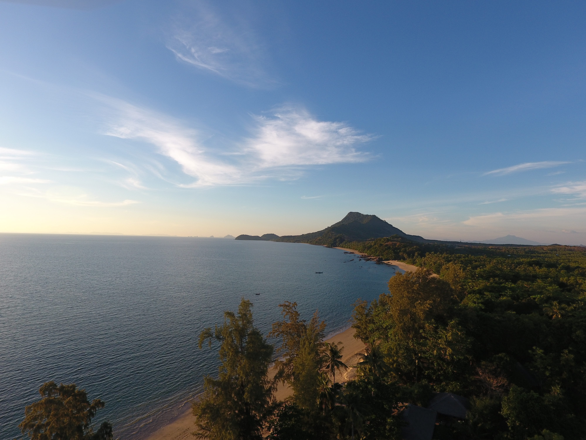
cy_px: 220
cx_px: 293
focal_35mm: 20
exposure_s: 1/480
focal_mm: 3.61
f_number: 2.8
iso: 100
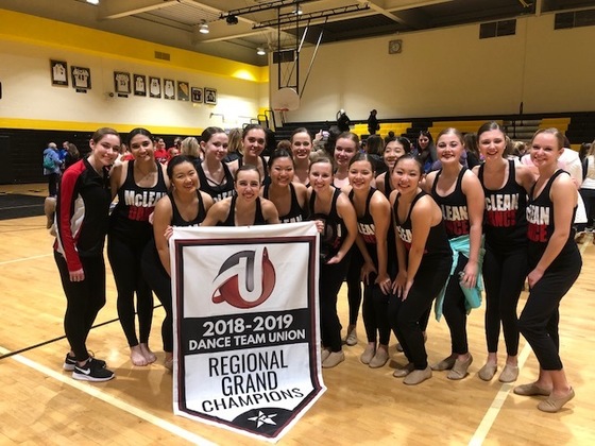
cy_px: 223
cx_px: 298
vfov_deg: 49.7
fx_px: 481
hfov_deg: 63.4
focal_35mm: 28
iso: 40
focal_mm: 4
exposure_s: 1/15
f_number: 1.8
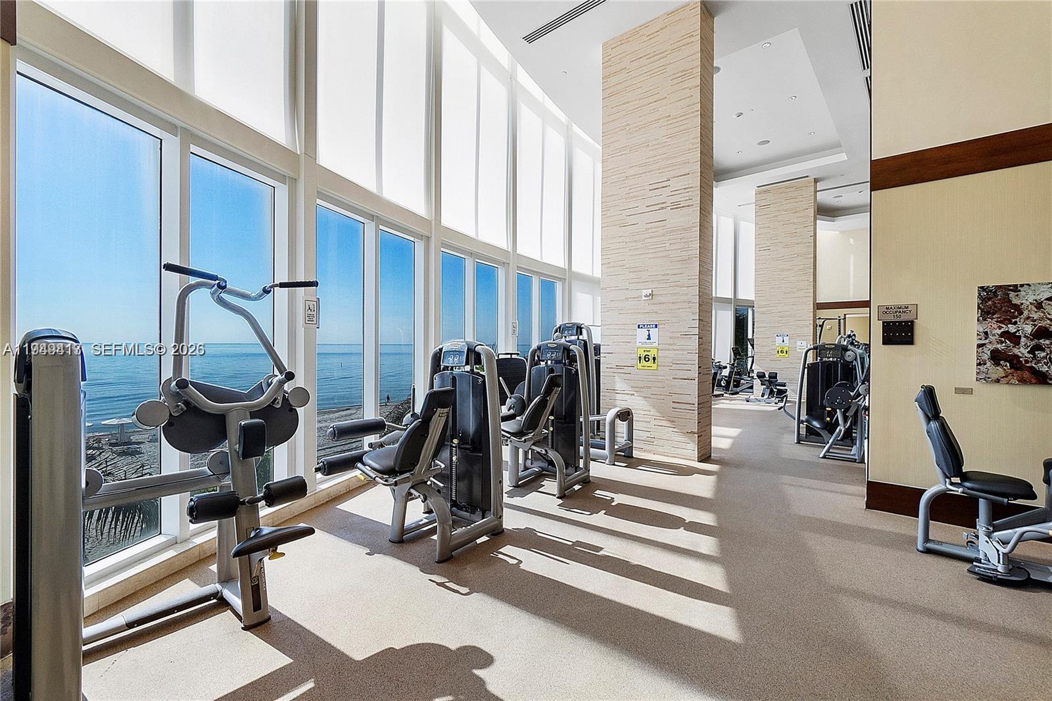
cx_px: 526
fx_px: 438
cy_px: 350
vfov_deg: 77.3
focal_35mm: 15
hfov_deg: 100.4
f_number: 10
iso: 250
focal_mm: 10
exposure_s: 1/125
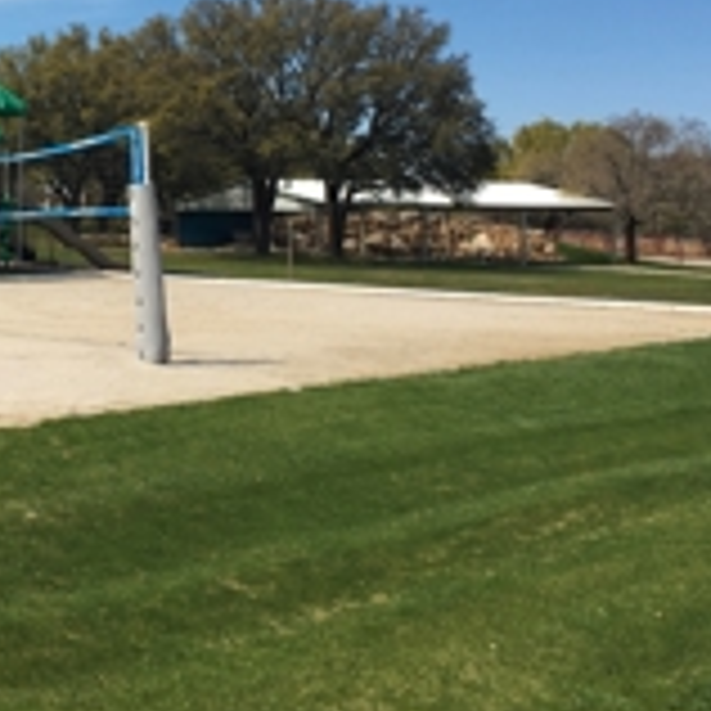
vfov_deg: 26.2
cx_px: 126
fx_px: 1510
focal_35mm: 65
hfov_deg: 25.9
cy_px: 198
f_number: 2.2
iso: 25
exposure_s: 1/1508
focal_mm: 4.15
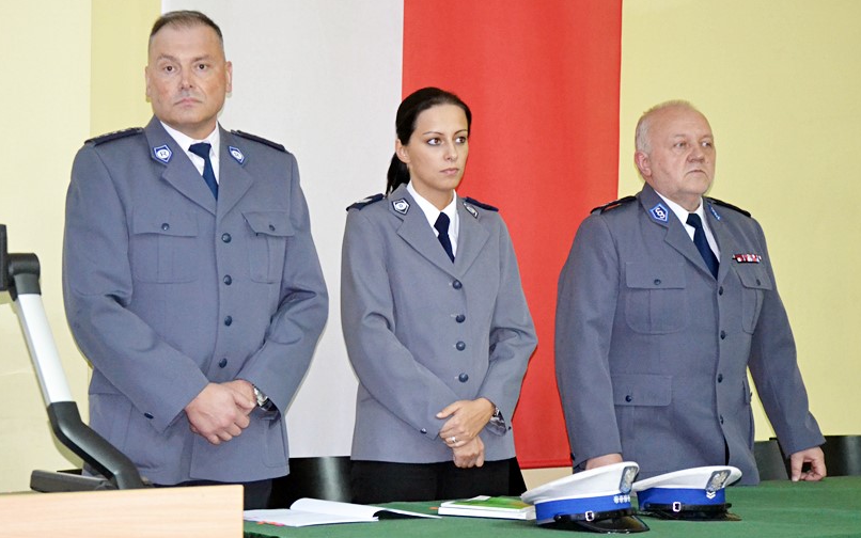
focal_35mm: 93
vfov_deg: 14.1
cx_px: 430
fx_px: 2183
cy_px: 266
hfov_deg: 22.3
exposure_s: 1/60
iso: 3200
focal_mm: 60
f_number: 4.2
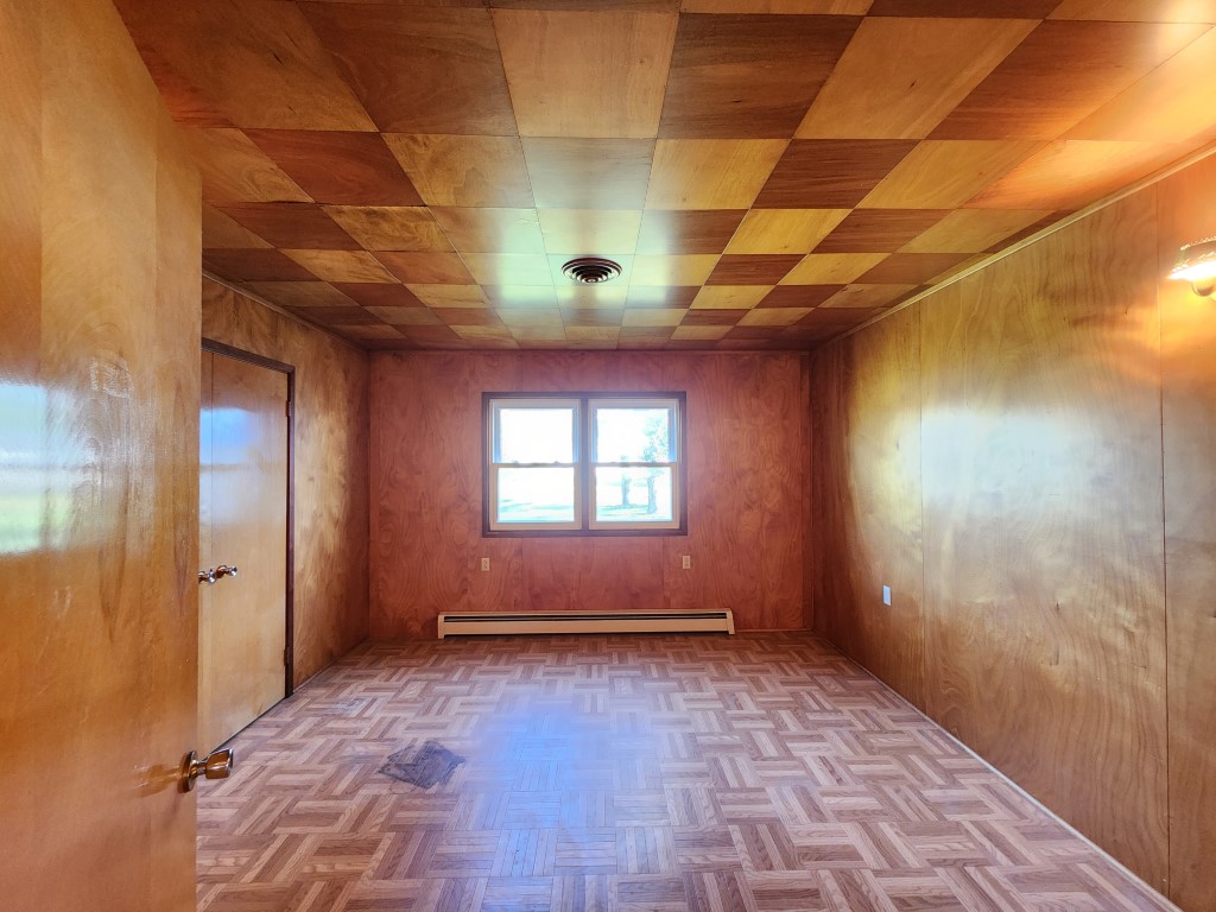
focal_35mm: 13
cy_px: 456
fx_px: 457
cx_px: 608
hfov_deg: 106.2
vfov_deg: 89.9
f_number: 2.2
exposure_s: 1/24
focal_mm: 2.2
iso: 640
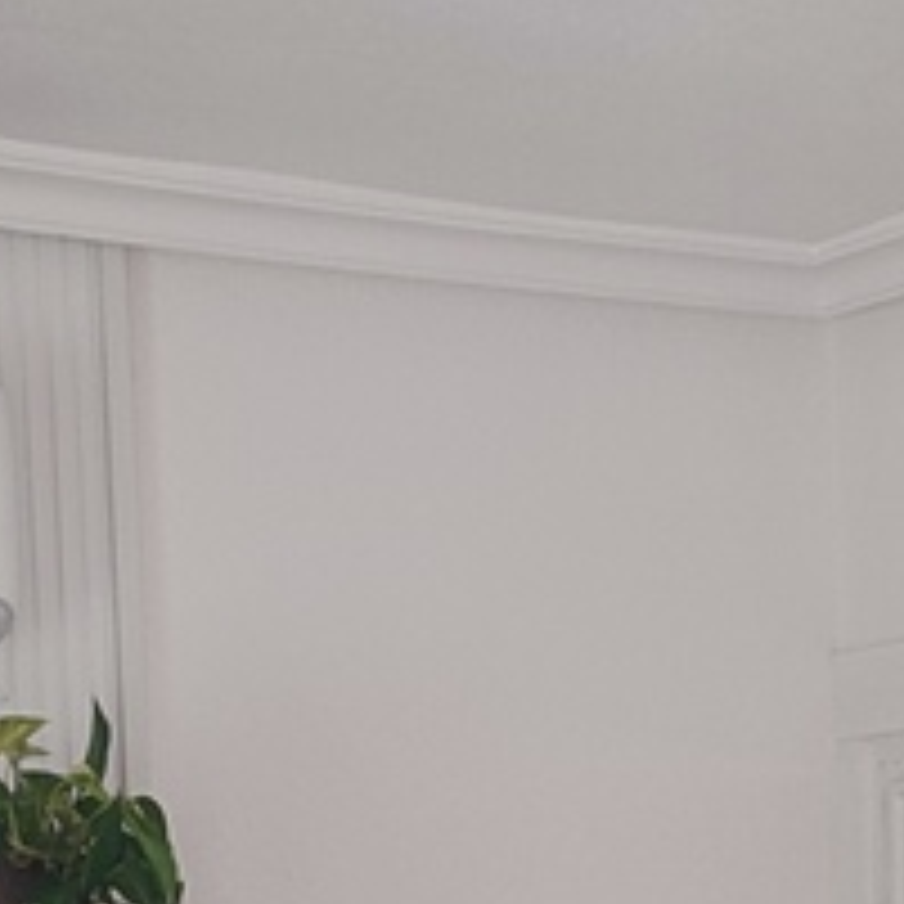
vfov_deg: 10.7
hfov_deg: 12.4
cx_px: 580
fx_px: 4166
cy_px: 2141
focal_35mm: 141
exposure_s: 1/33
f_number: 1.9
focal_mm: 6.04
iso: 200
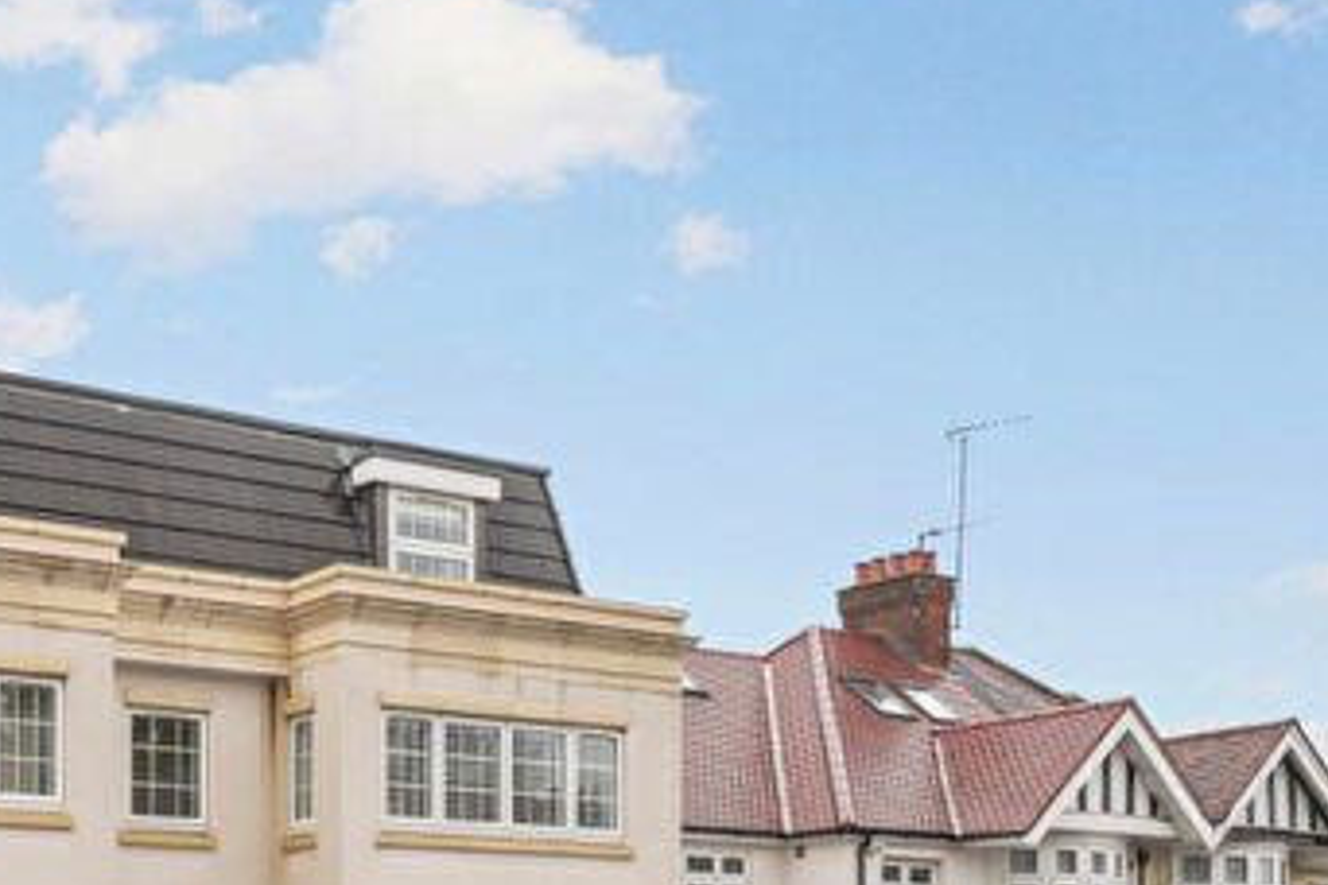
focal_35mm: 48
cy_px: 788
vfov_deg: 27.1
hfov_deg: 37.9
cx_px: 93
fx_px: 1771
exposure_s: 1/50
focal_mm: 23.5
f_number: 8
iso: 200
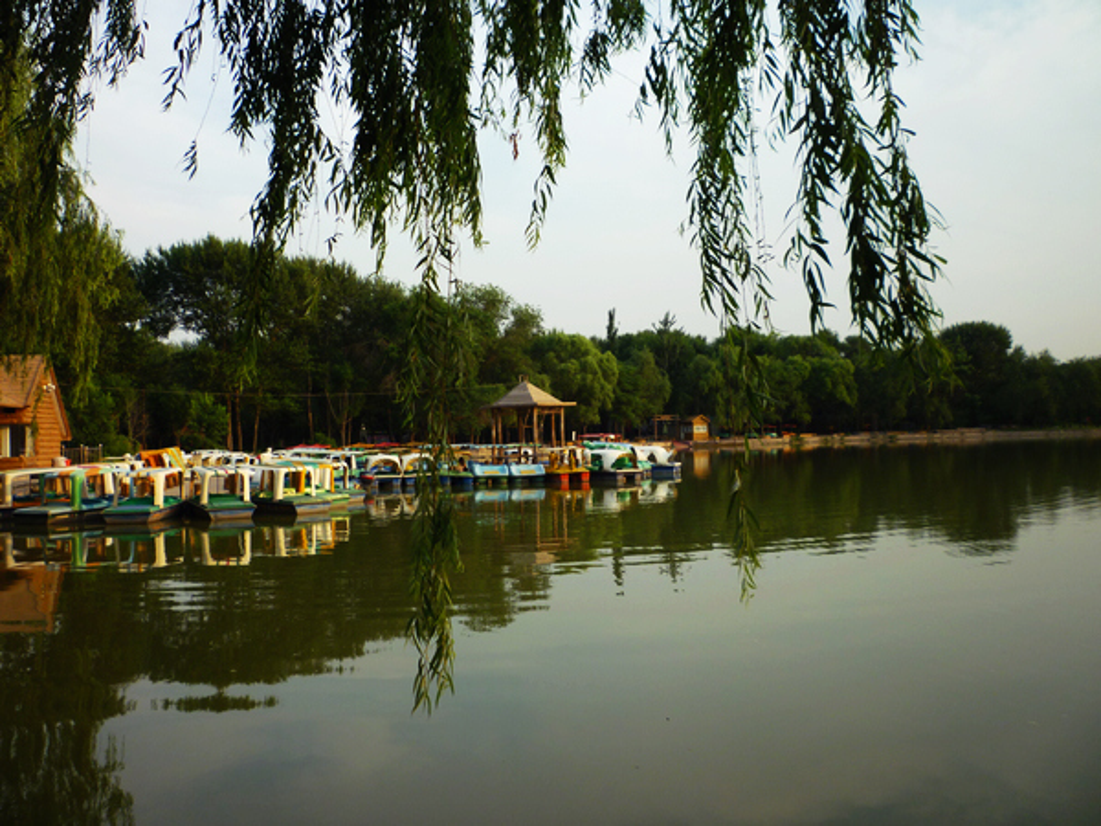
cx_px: 550
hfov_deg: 61.7
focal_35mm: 29
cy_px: 413
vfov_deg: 48.2
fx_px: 922
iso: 80
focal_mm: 5.2
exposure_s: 1/200
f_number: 3.3
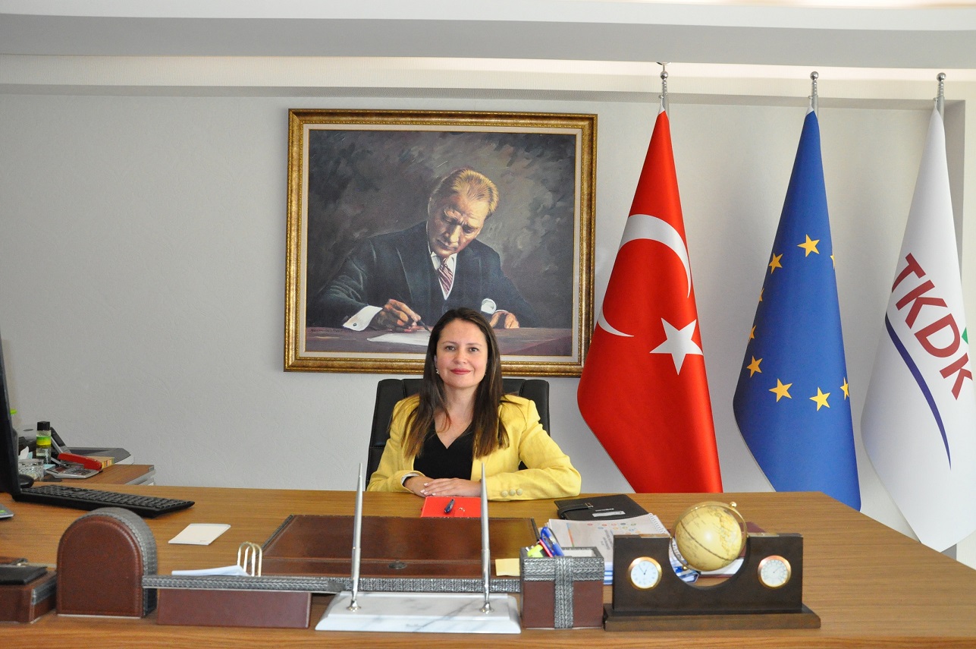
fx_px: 853
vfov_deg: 41.6
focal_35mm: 32
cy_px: 324
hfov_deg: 59.5
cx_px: 488
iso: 2500
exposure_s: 1/125
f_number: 5.6
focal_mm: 21
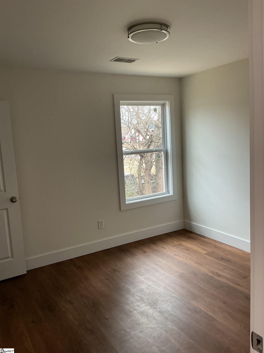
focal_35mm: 29
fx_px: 295
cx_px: 132
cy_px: 176
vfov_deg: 61.7
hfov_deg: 48.2
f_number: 1.8
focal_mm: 3
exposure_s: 1/60
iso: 100
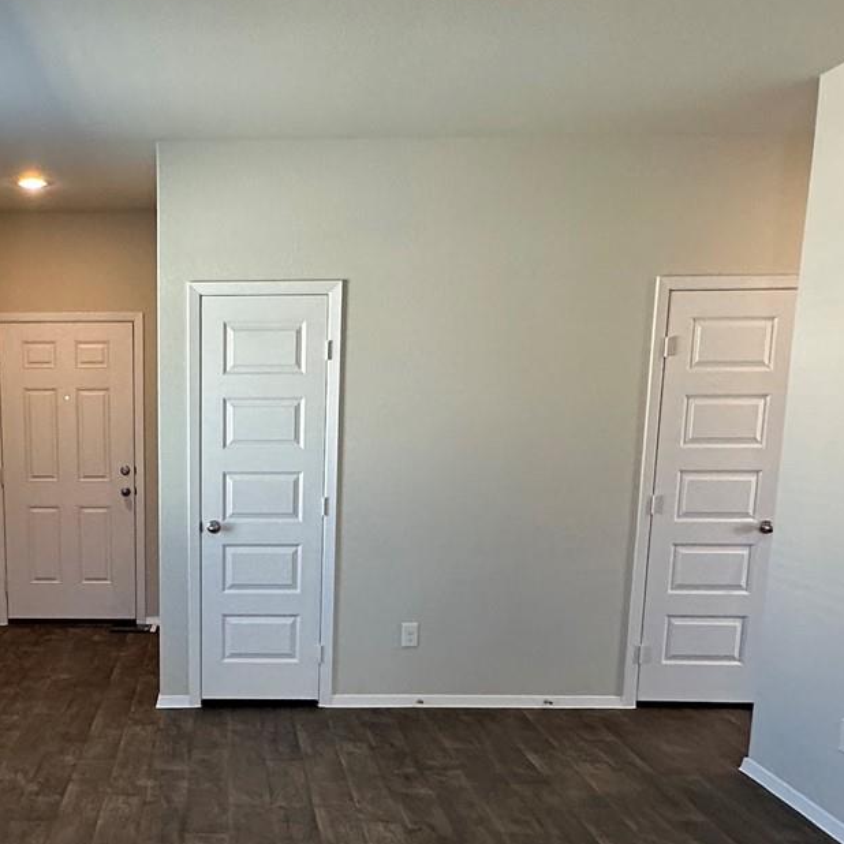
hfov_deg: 39.4
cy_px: 635
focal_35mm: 41
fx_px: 1131
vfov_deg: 39.8
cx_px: 172
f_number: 2.2
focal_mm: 2.22
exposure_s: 1/120
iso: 250
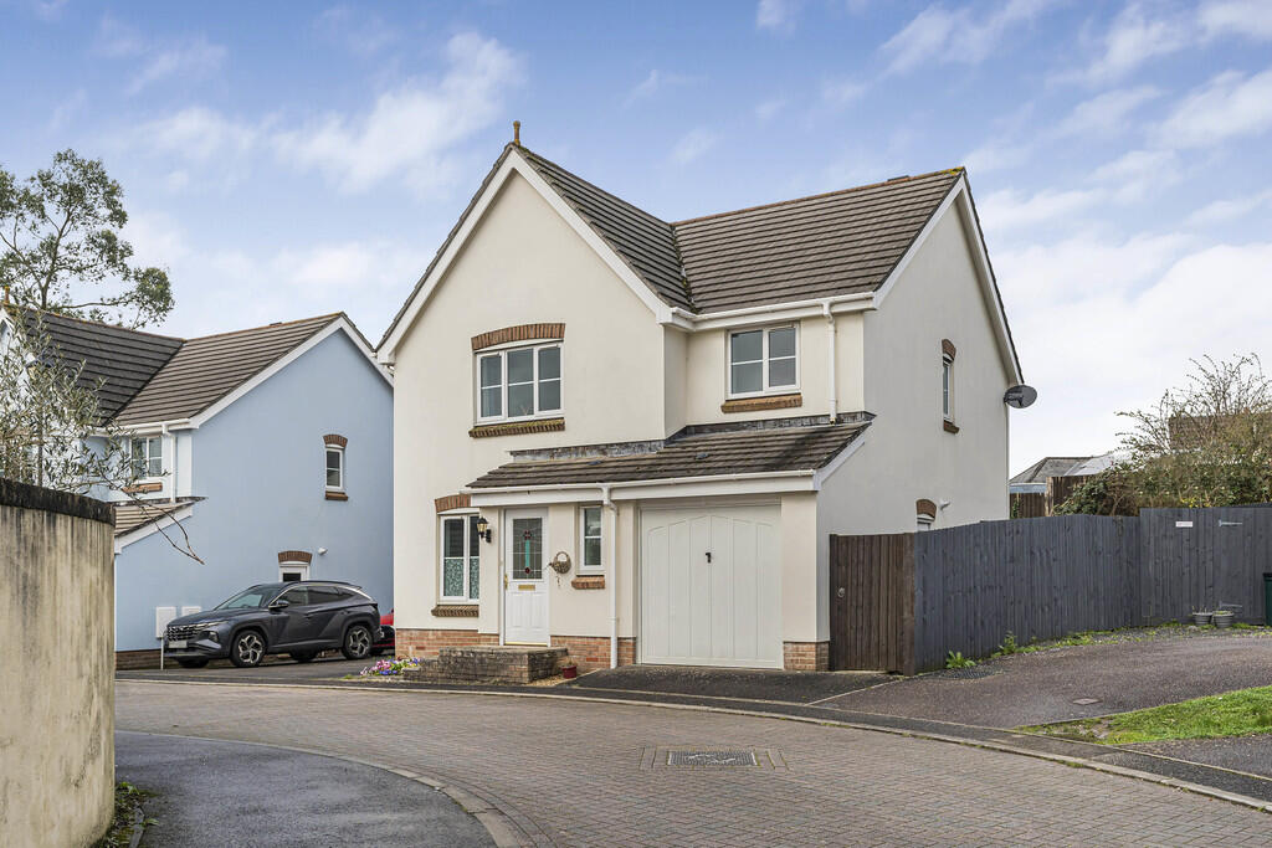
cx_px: 636
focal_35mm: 31
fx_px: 1095
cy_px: 424
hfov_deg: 60.3
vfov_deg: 42.3
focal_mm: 31
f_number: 7.1
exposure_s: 1/500
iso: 250
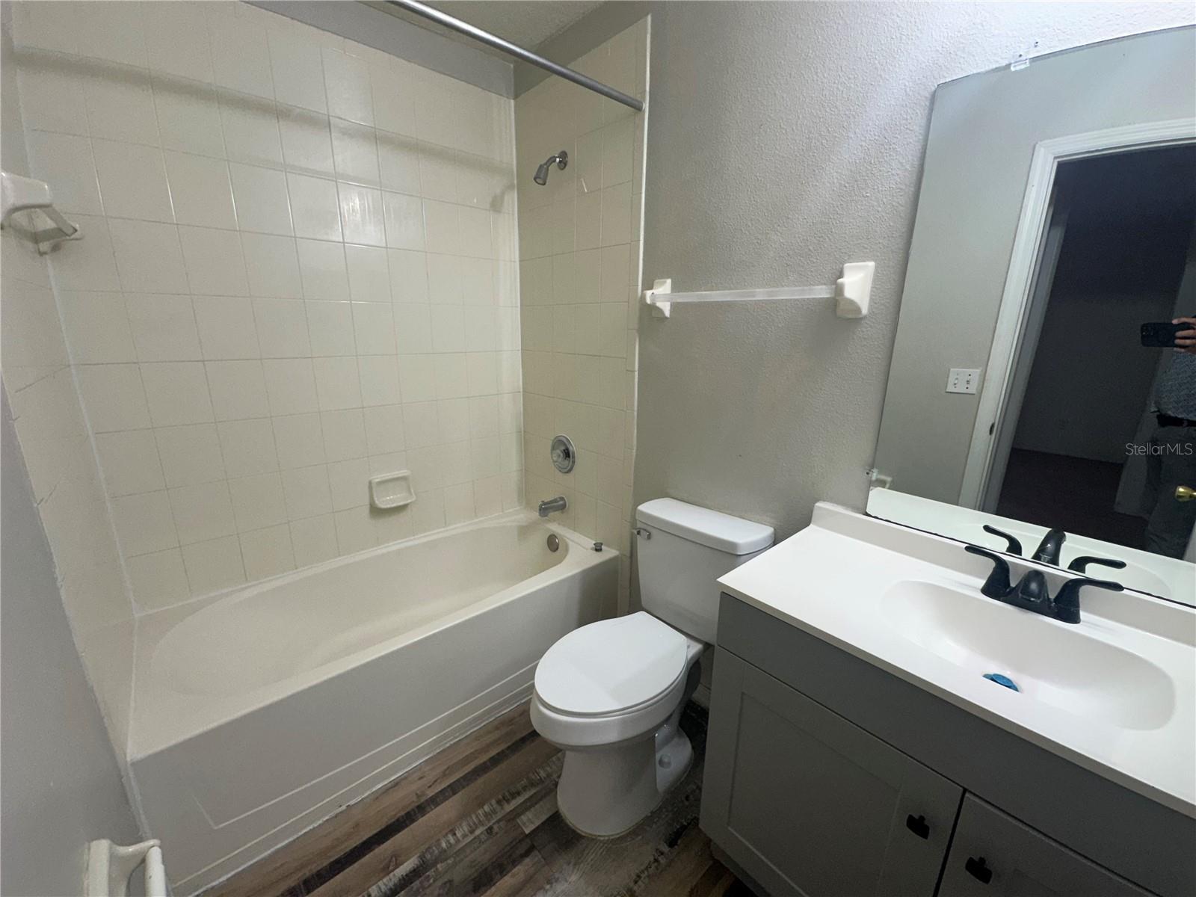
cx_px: 598
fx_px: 484
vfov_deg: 85.7
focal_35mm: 14
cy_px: 448
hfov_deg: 102.1
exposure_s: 1/120
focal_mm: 2.22
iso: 80
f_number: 2.2
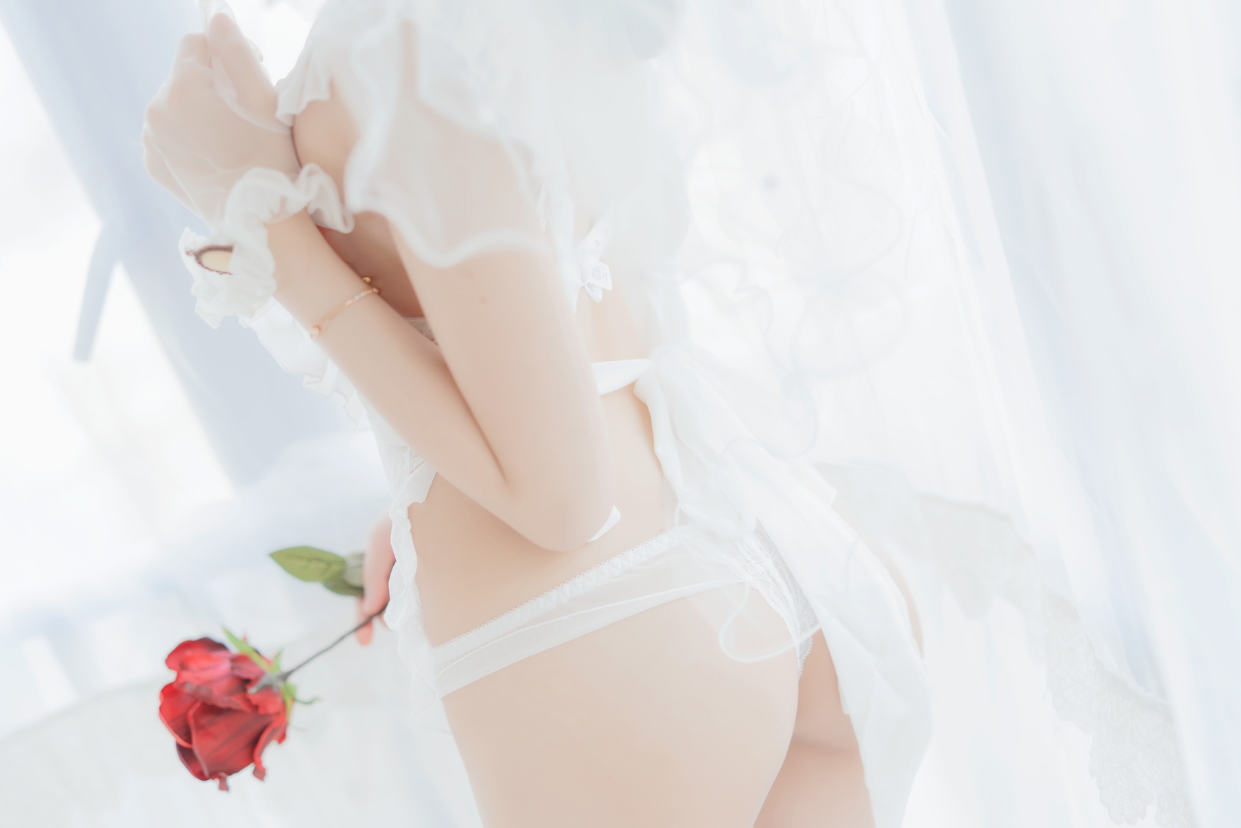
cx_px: 620
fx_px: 1724
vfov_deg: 27.0
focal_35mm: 50
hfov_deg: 39.6
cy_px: 414
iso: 200
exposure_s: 1/200
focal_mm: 50
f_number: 2
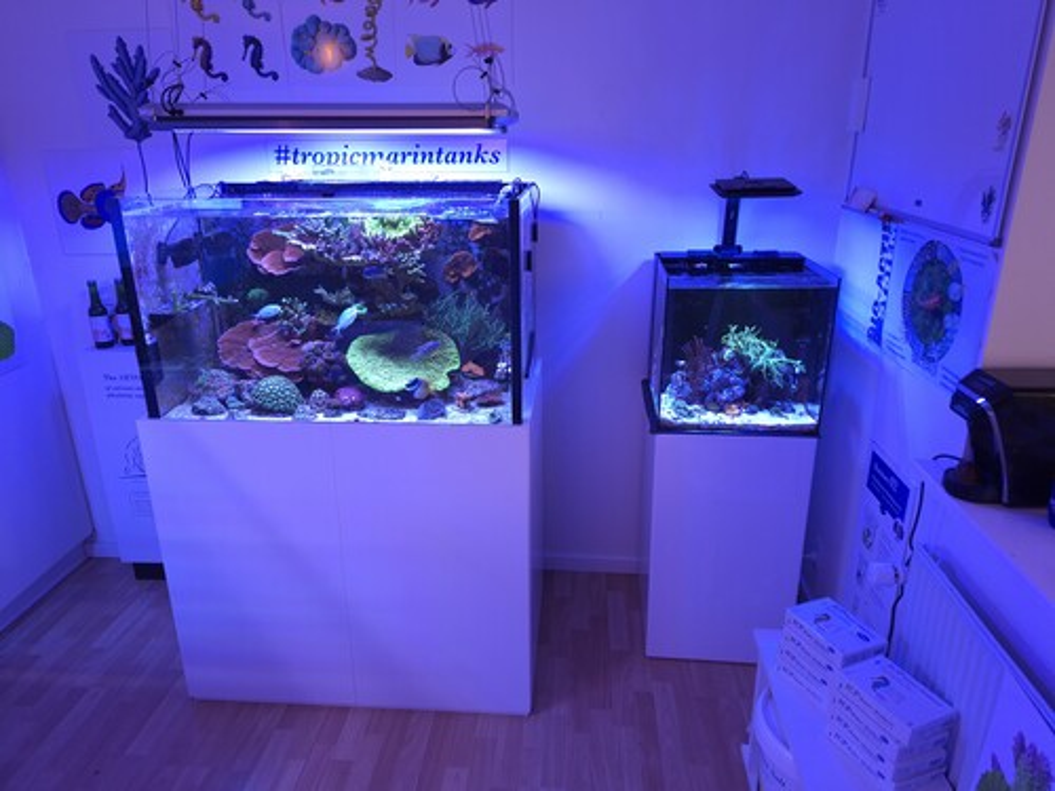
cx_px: 528
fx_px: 701
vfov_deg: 58.9
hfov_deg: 73.9
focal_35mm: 23
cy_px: 396
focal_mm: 5.4
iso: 100
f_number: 1.8
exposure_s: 1/53
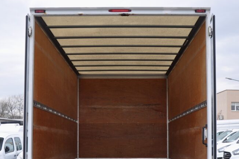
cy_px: 120
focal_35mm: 52
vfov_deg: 25.6
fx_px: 345
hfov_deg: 38.2
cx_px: 120
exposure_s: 1/125
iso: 500
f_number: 5.6
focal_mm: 22
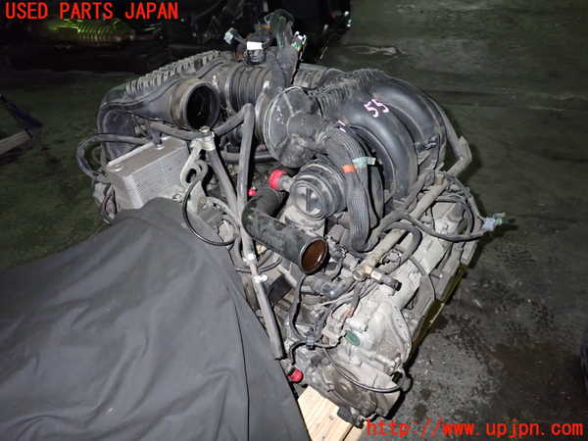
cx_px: 294
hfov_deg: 69.4
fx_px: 425
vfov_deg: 54.9
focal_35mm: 25
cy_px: 220
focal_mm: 4.5
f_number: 5.6
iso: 800
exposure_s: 1/30
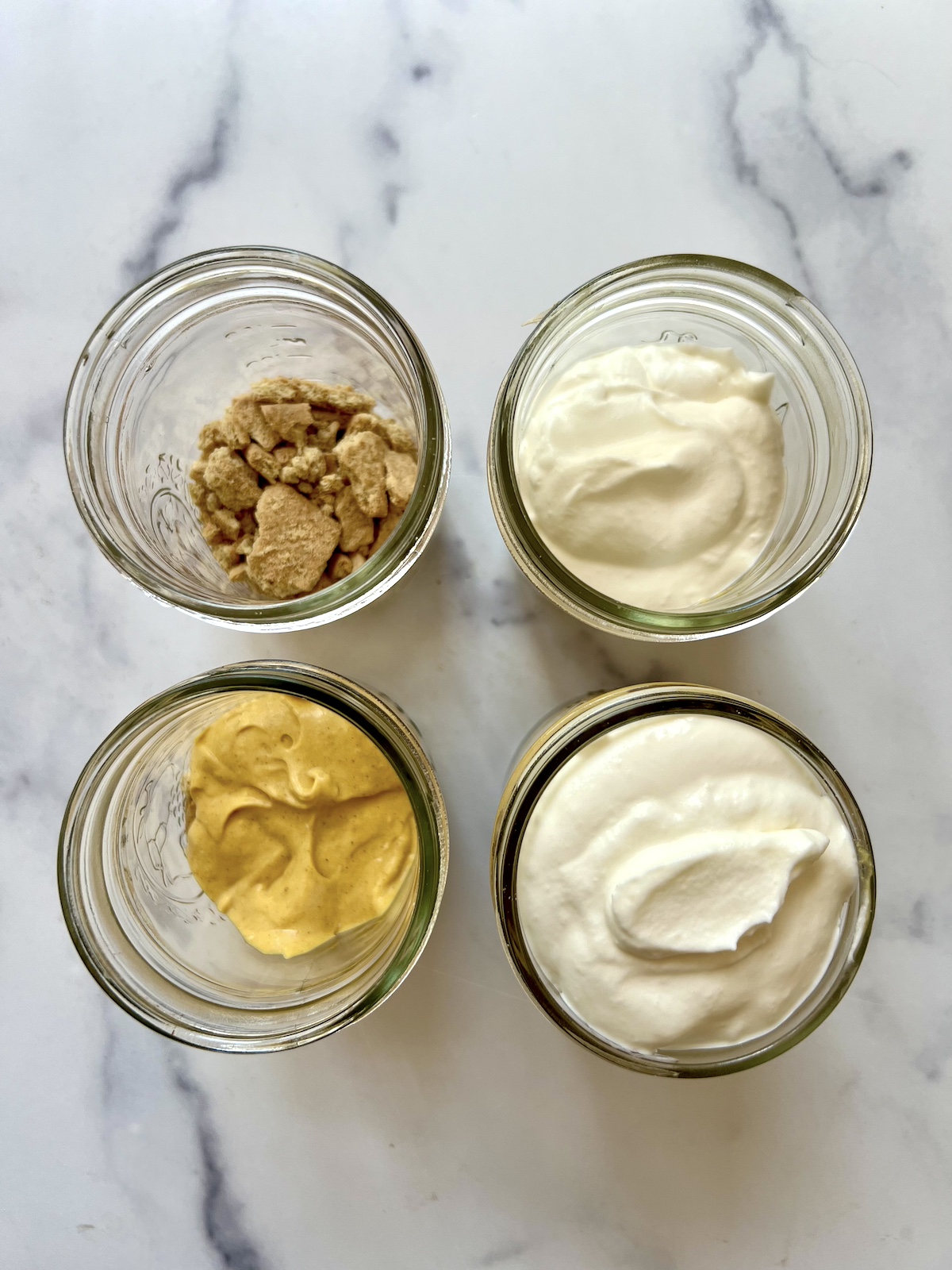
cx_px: 476
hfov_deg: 53.1
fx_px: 953
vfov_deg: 67.3
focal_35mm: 26
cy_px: 635
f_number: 1.5
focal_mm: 5.7
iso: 50
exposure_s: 1/304
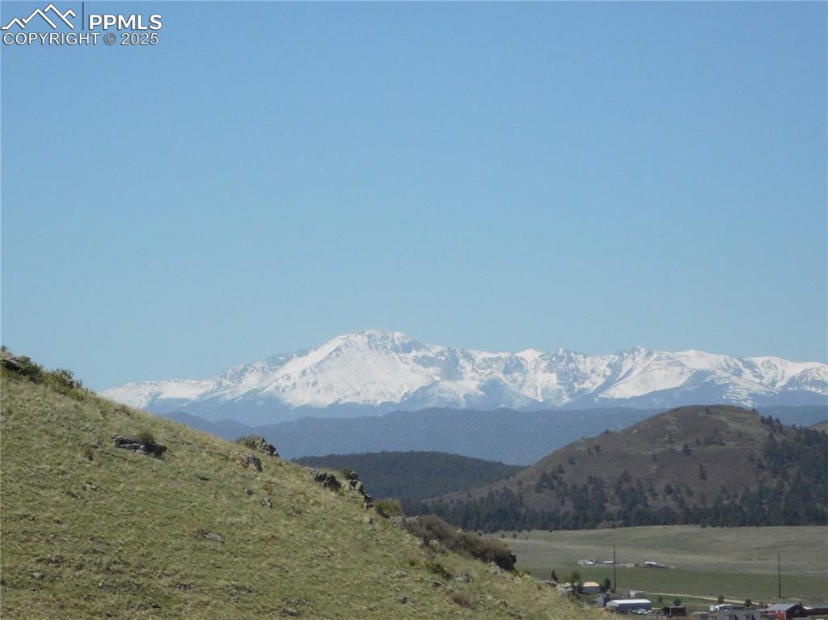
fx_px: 4064
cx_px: 414
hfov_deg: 11.6
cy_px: 310
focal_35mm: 170
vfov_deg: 8.7
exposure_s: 1/1500
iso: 800
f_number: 10.6
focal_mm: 30.1
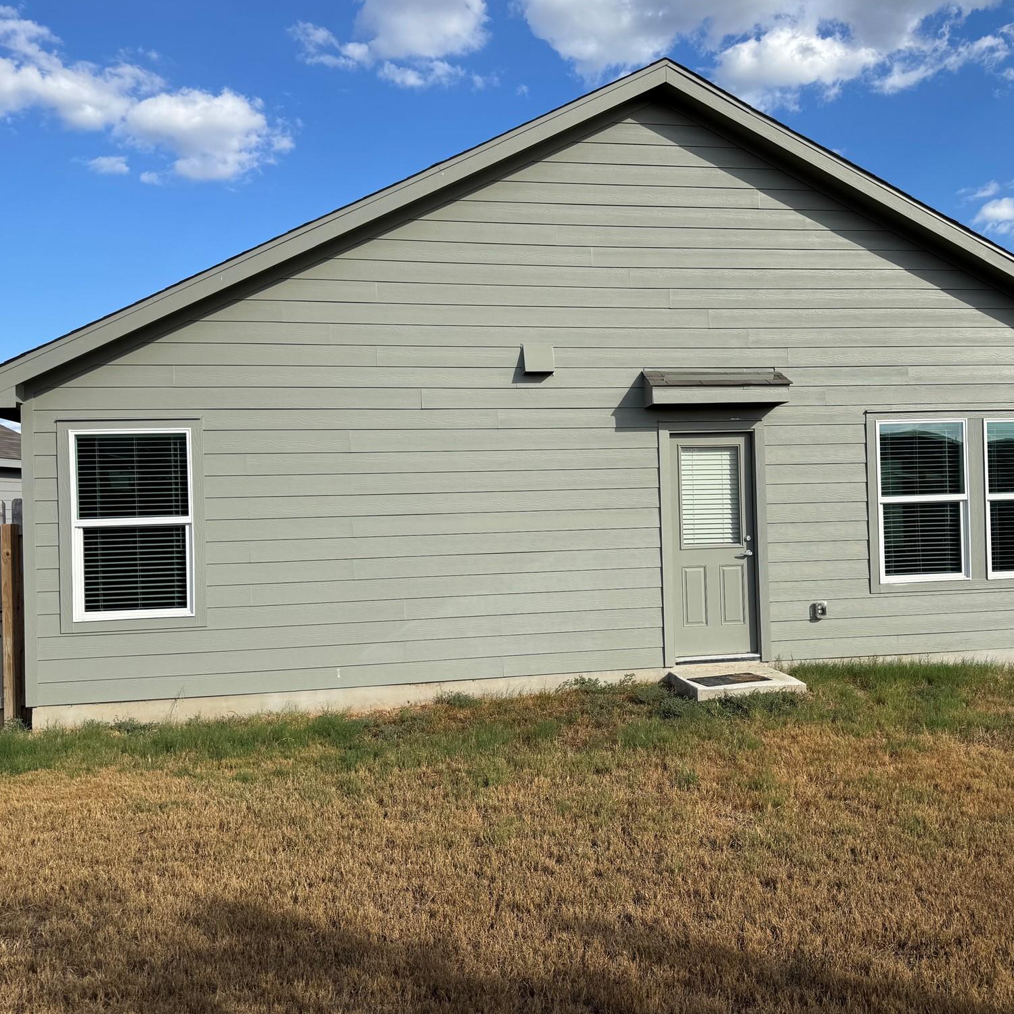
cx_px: 606
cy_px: 508
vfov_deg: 55.6
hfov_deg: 55.2
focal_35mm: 29
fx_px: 961
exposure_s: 1/3802
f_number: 1.78
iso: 80
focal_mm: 6.76
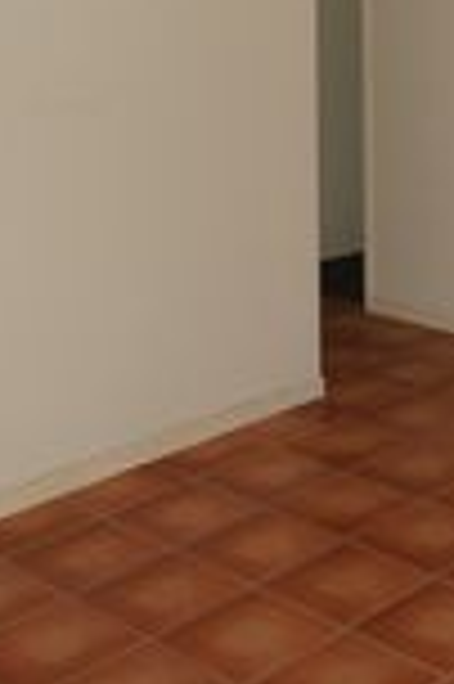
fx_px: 1318
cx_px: 463
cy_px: 101
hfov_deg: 19.0
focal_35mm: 70
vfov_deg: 28.2
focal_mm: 15
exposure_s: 1/125
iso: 400
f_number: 5.6
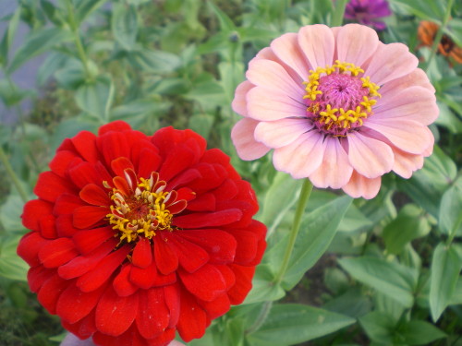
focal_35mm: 38
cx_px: 231
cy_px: 173
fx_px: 507
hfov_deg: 49.0
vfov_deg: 37.7
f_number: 3.1
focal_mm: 6.3
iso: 64
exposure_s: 1/50
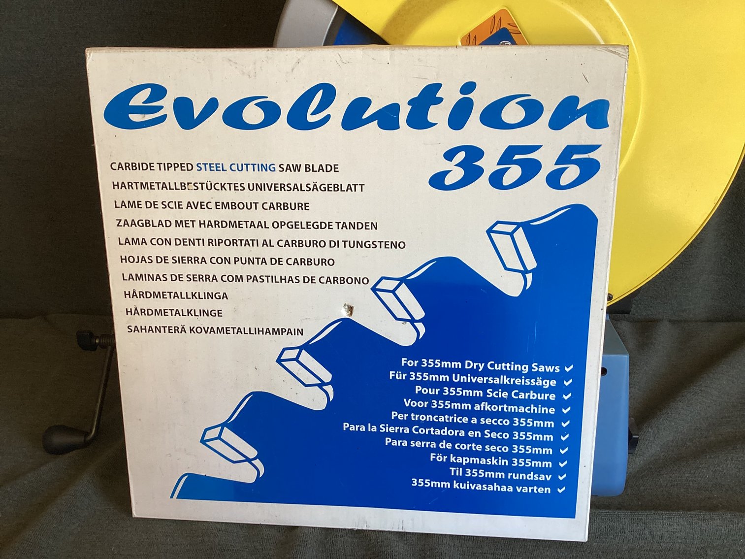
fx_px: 667
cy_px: 280
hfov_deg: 58.3
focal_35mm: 31
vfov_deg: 45.4
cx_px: 372
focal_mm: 3.3
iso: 64
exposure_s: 1/120
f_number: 2.4
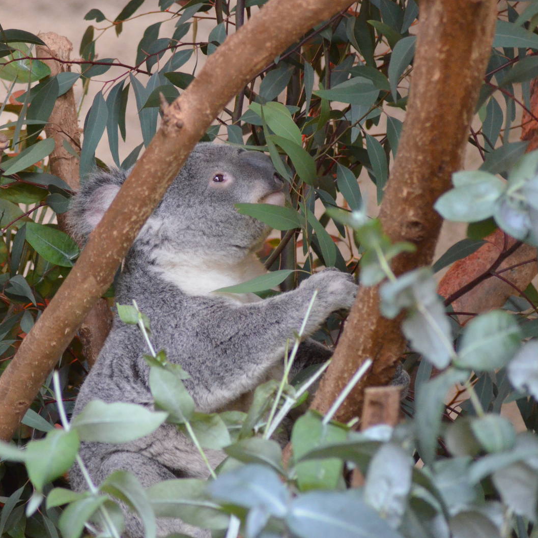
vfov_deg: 4.7
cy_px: 269
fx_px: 6605
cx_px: 143
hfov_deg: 4.7
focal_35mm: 376
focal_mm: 195
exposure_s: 1/500
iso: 3200
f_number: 4.8
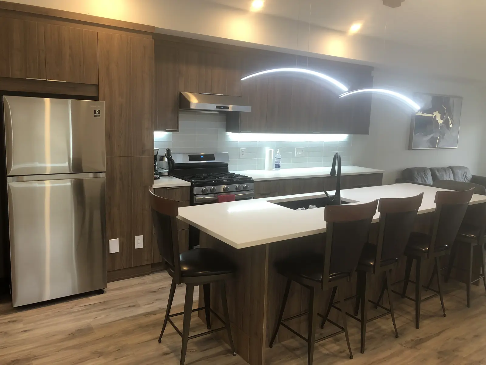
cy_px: 182
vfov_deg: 49.7
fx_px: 393
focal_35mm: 28
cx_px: 243
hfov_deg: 63.4
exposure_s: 1/24
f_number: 1.8
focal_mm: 4
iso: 40
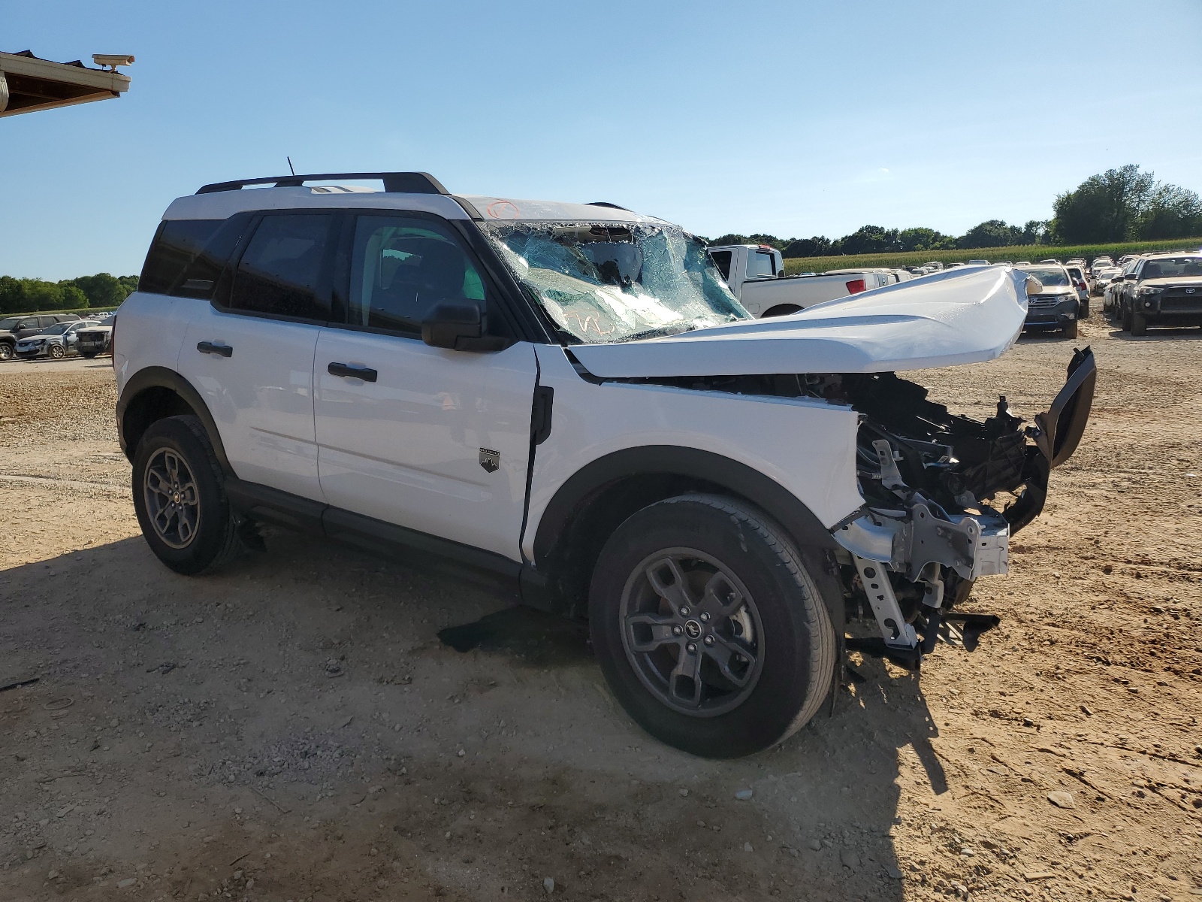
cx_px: 601
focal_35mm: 26
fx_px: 903
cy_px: 451
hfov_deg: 67.3
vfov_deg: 53.1
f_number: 1.5
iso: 50
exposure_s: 1/5000
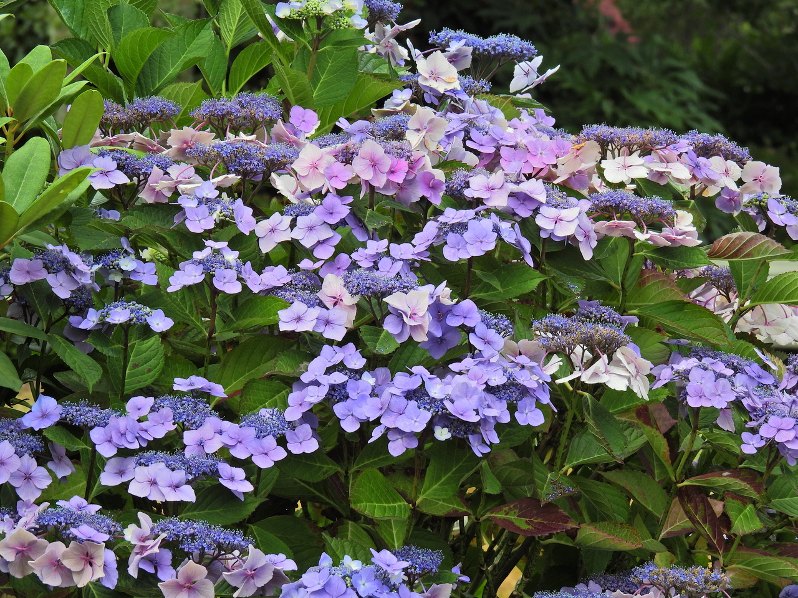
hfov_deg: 9.0
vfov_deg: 6.8
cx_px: 399
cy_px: 299
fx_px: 5072
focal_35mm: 220
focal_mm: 39.3
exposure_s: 1/320
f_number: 4.5
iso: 100
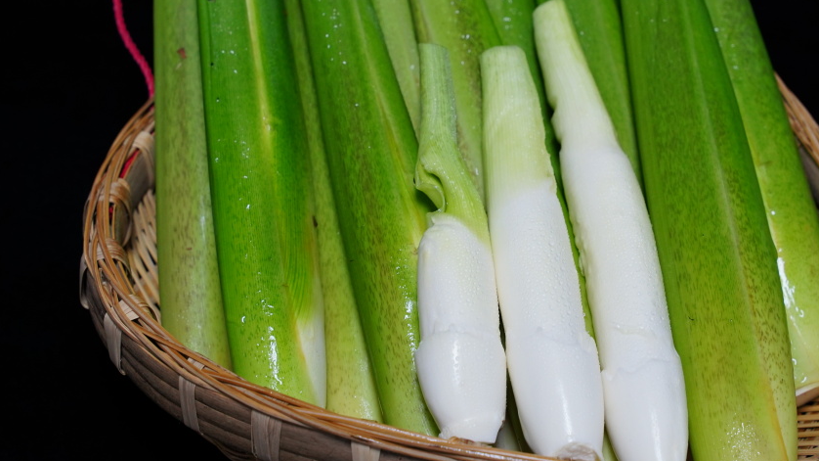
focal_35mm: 105
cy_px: 177
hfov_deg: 20.3
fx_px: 2280
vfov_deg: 11.5
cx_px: 505
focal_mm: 70
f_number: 5.6
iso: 1000
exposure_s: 1/50
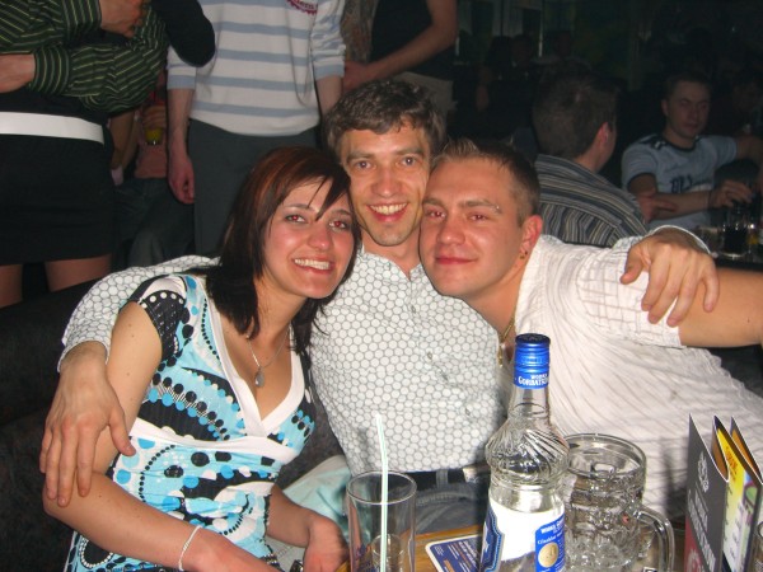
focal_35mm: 38
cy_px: 286
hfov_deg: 49.0
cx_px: 382
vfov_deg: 37.7
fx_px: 838
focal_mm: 7.9
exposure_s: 1/60
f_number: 2.8
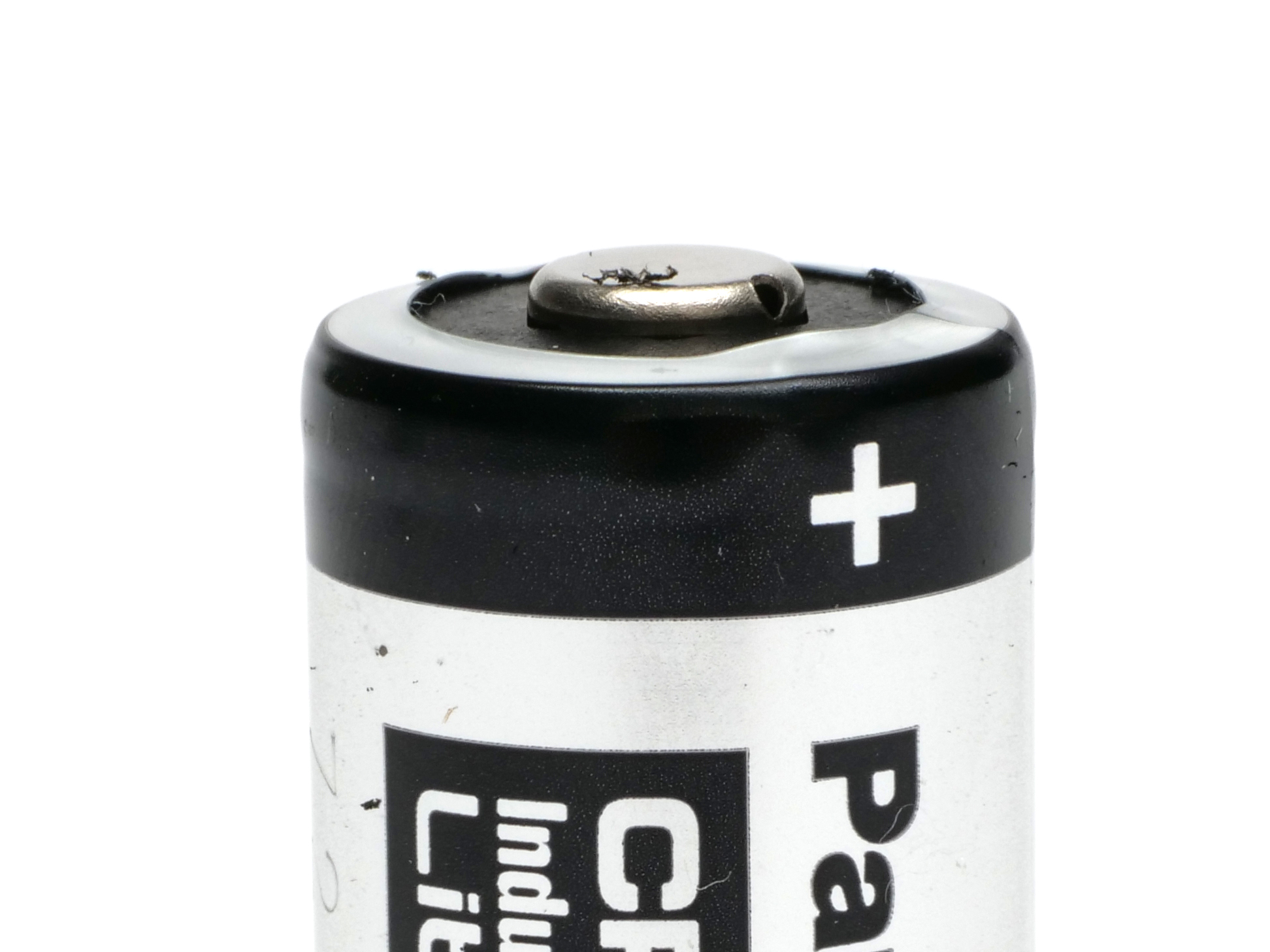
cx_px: 694
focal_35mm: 240
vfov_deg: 6.2
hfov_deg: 8.2
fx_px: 8805
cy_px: 1008
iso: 200
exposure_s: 1/160
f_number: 14
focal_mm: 45
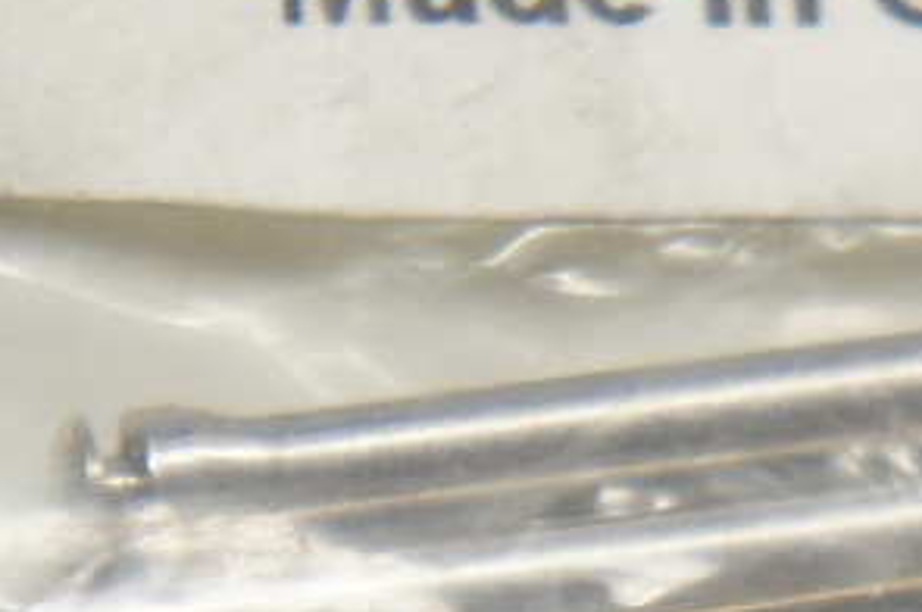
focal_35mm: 432
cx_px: 1144
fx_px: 11044
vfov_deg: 3.1
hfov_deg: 4.8
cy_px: 1464
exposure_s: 1/100
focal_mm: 53
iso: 640
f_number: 5.6
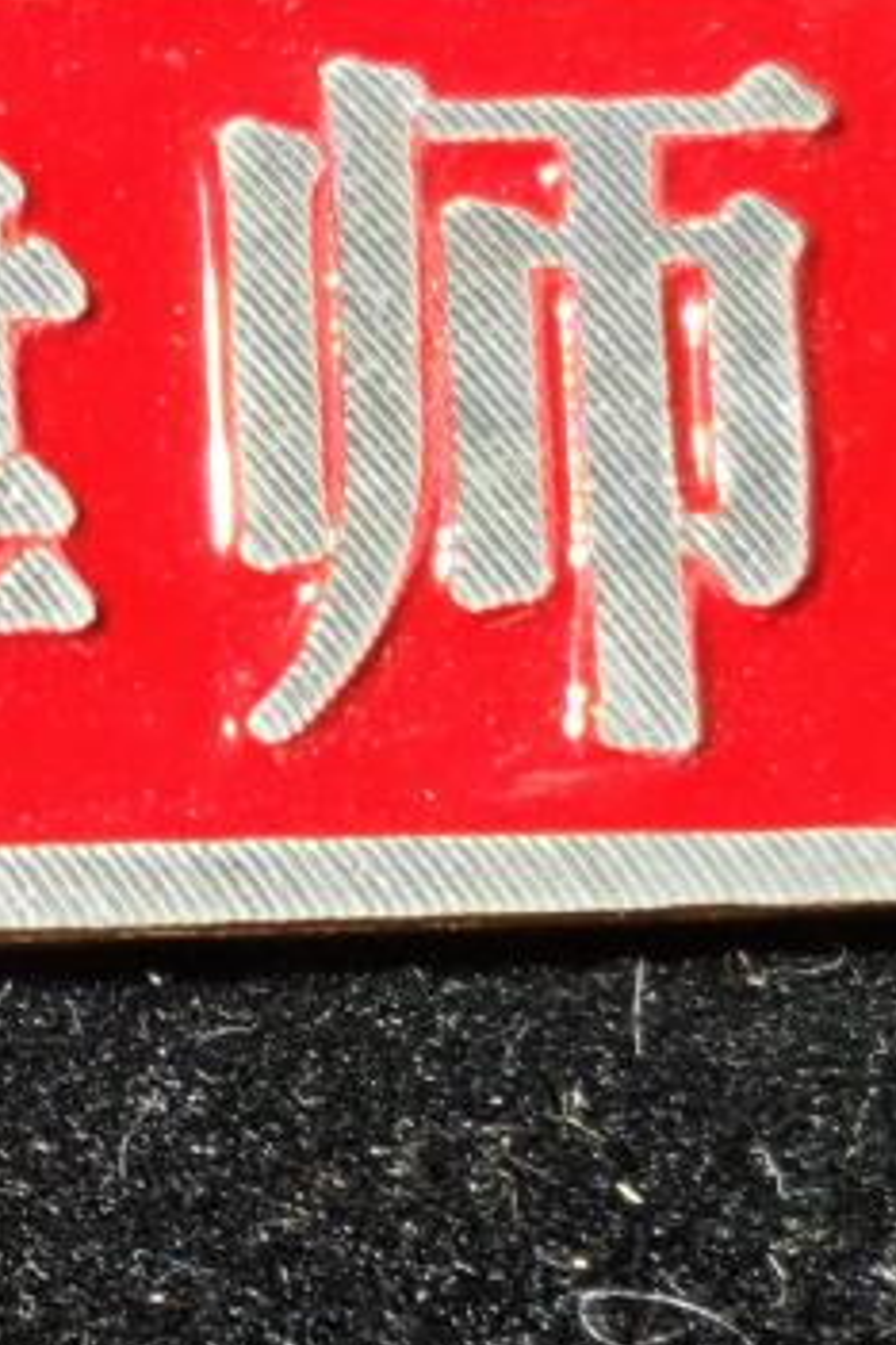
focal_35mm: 267
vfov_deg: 7.7
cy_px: 1081
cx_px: -988
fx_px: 9967
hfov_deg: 5.0
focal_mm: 5.85
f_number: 1.63
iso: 64
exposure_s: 1/98
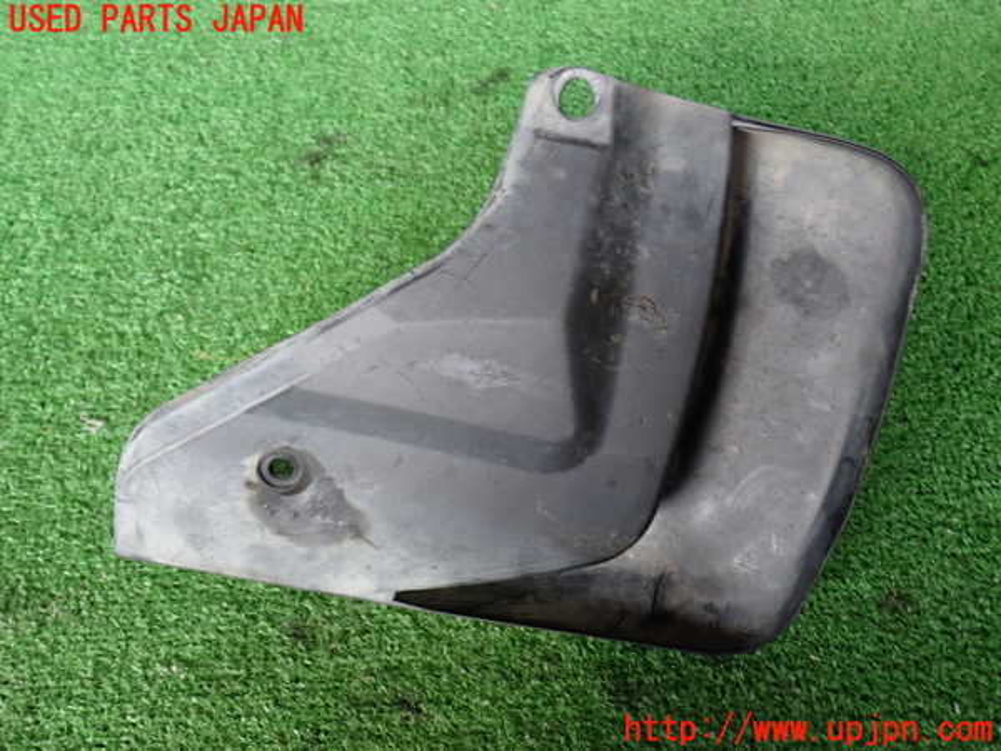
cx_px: 500
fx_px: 925
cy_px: 376
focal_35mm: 32
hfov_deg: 56.8
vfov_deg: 44.2
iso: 200
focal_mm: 5.79
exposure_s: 1/30
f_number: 2.4
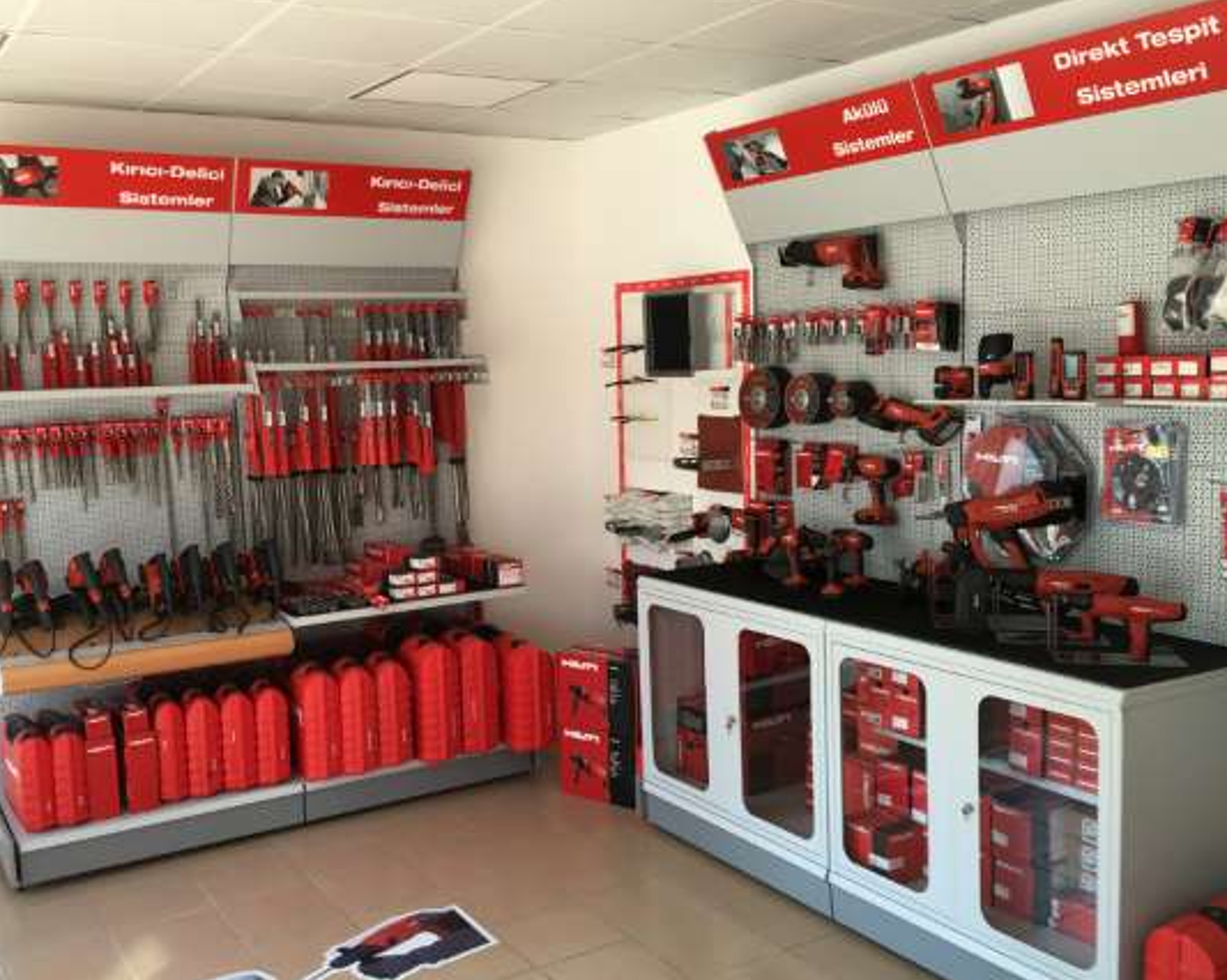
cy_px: 538
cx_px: 585
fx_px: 1234
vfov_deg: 43.3
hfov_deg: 52.8
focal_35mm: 34
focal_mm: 4.15
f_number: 2.2
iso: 25
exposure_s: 1/100
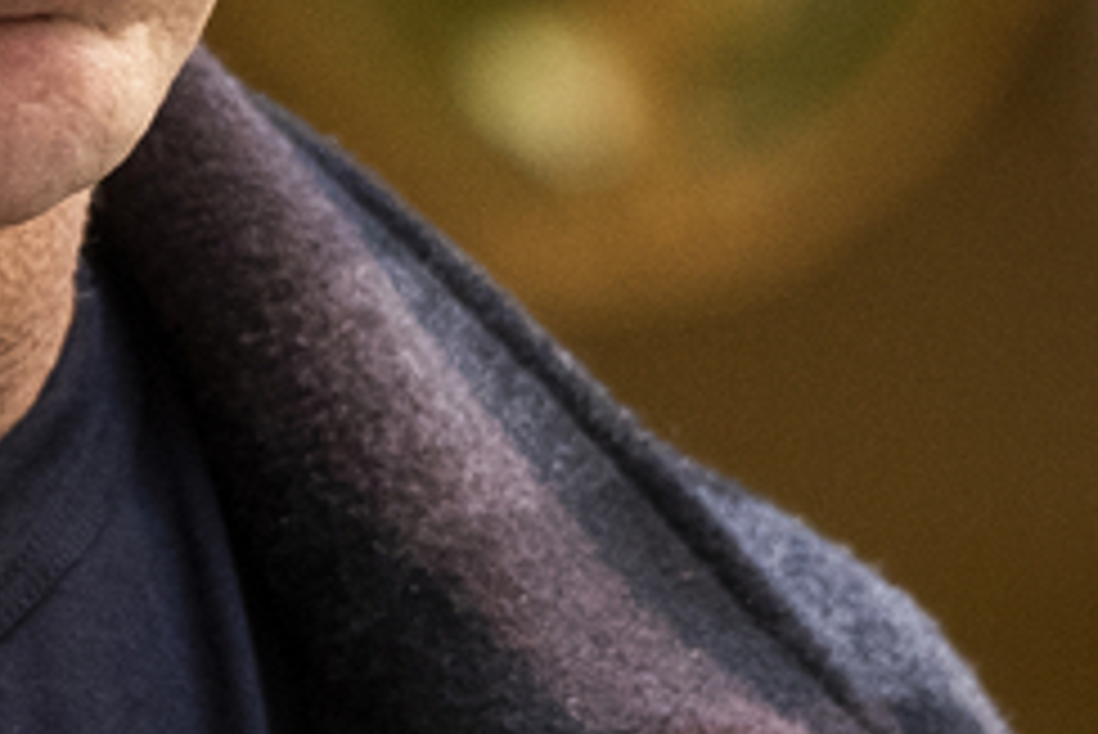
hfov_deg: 2.1
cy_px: 419
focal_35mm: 994
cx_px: 742
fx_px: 30334
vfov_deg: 1.4
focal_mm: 102.2
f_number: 4
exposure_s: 1/400
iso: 800
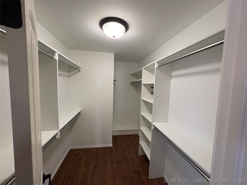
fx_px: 100
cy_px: 92
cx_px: 124
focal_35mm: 14
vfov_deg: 85.7
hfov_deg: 102.1
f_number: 2.2
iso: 125
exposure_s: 1/60
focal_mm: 2.22
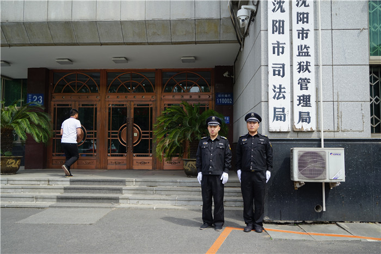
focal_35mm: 30
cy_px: 127
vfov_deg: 43.6
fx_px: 318
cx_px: 190
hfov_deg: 61.9
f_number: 4.5
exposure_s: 1/800
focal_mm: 30
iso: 200
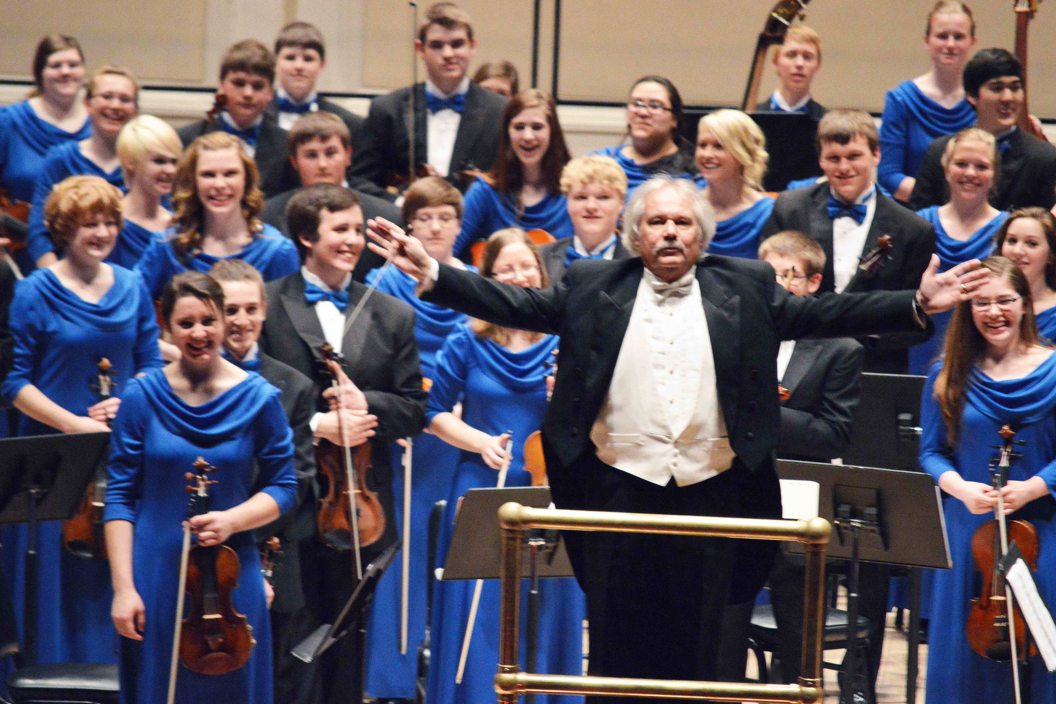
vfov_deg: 4.6
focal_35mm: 301
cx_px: 527
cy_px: 352
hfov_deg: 6.8
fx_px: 8829
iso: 3200
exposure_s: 1/60
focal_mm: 200
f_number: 5.6
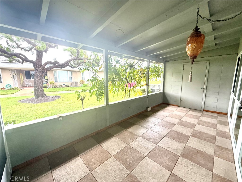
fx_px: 98
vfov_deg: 85.7
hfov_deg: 102.1
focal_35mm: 14
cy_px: 91
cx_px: 121
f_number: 2.2
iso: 320
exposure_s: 1/93
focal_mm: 2.22
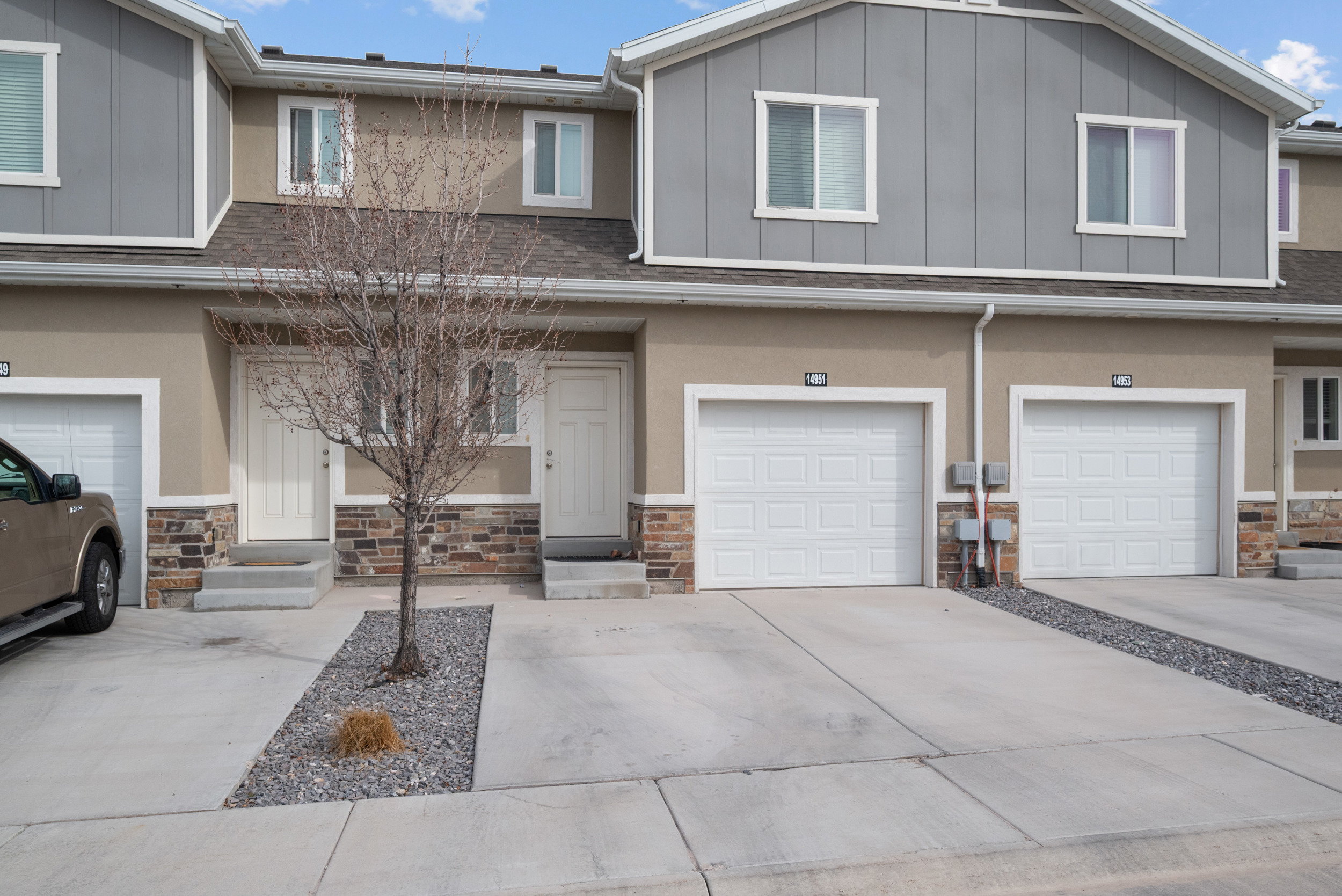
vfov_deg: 52.2
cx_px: 671
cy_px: 448
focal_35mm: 24
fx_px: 914
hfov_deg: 72.6
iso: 800
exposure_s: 1/640
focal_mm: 24.5
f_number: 8
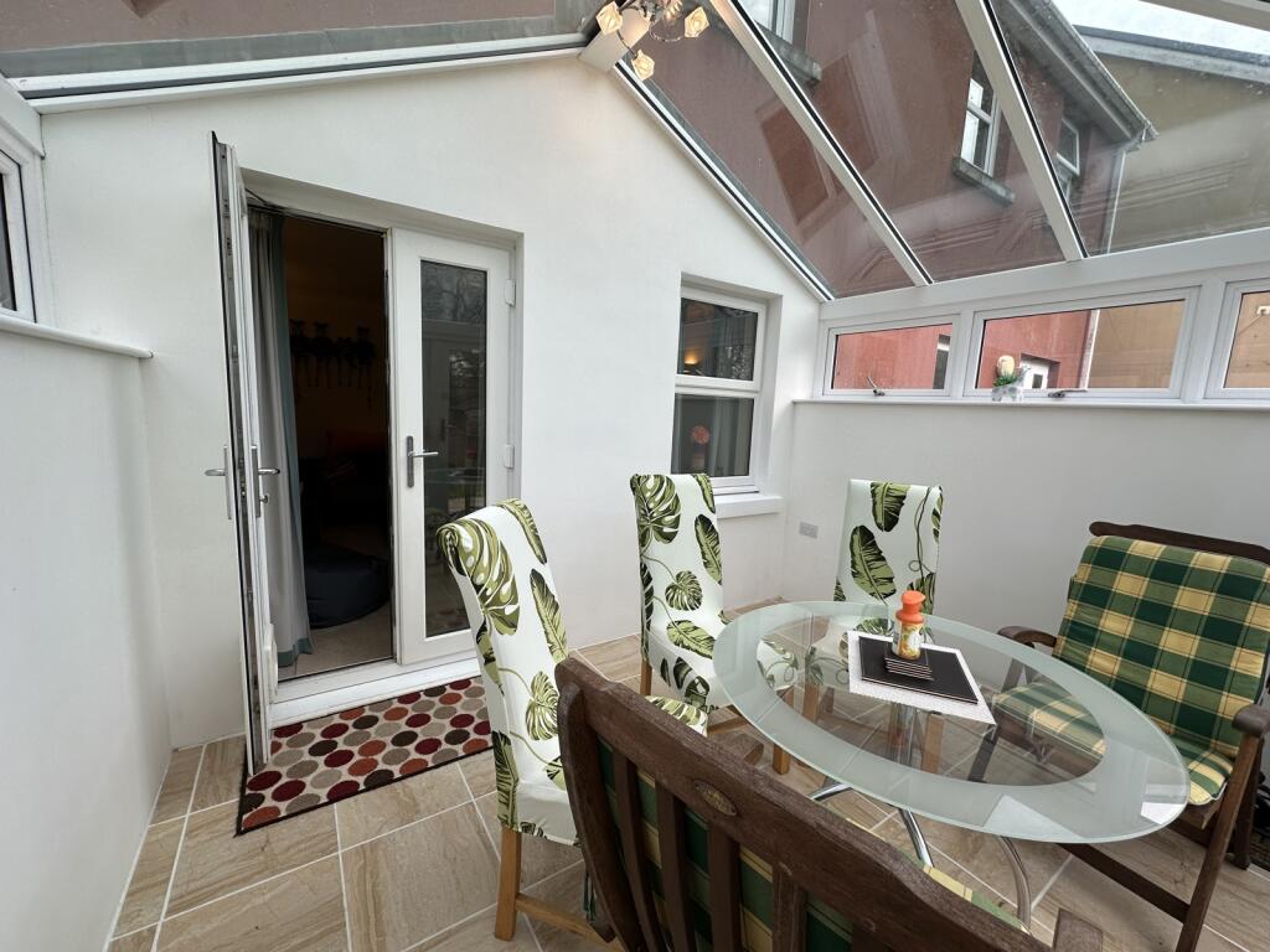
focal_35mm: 14
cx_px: 635
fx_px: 514
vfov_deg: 85.7
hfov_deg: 102.1
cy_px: 476
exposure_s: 1/280
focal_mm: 2.22
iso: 40
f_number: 2.2
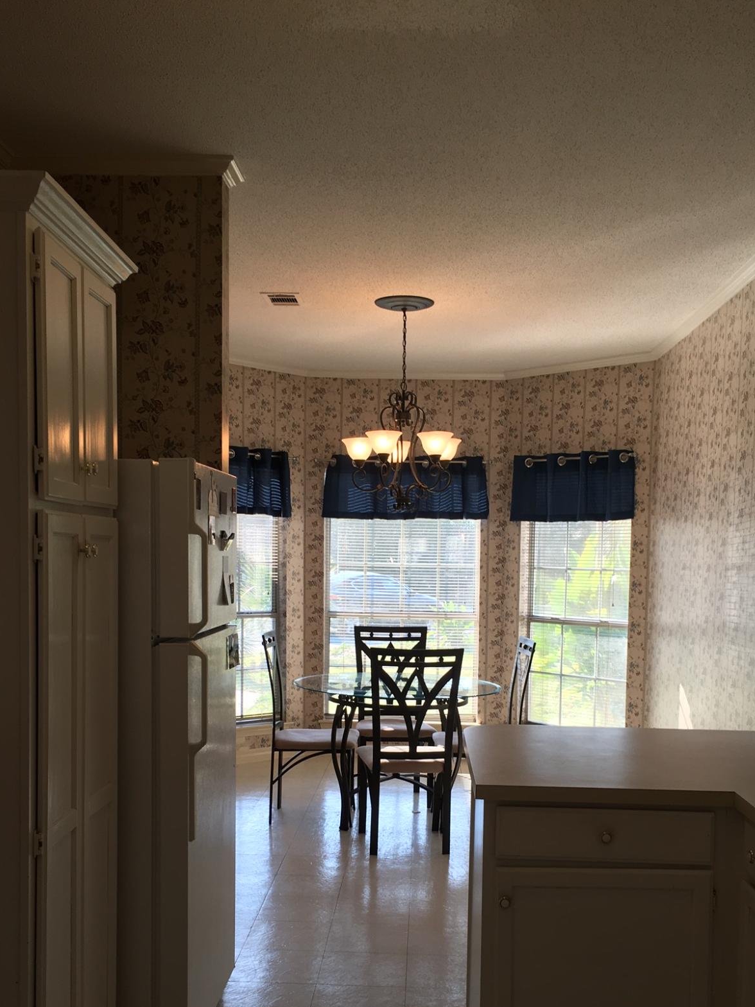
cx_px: 395
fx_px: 1076
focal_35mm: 37
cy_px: 641
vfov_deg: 49.6
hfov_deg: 38.7
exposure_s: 1/120
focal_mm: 4.15
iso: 32
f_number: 2.2
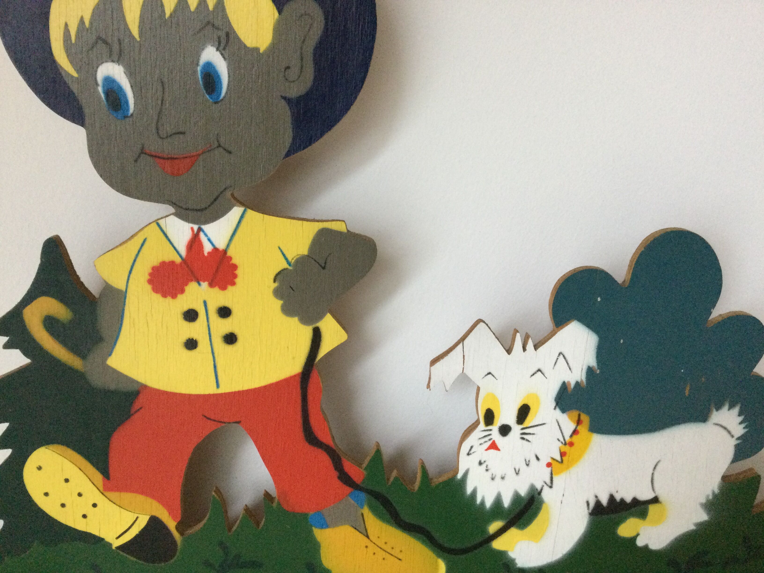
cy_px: 286
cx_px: 382
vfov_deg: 45.4
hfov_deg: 58.4
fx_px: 684
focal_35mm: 31
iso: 200
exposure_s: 1/17
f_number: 2.4
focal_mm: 3.3
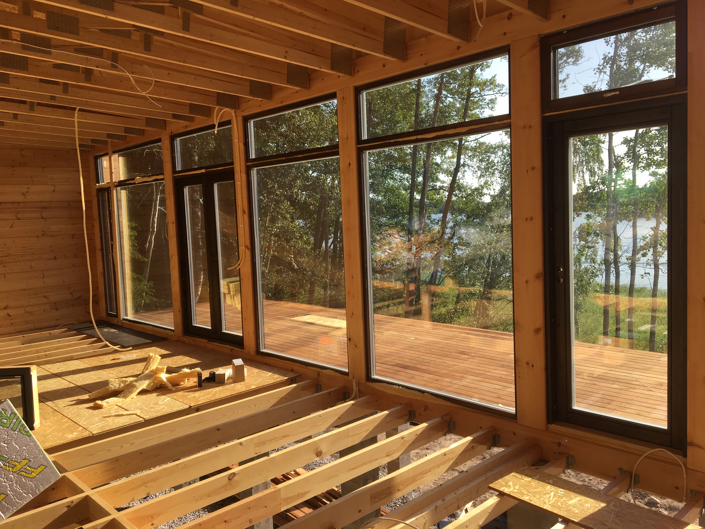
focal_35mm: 29
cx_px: 352
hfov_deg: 61.7
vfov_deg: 48.2
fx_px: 591
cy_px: 264
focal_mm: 4.15
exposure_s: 1/587
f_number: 2.2
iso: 25
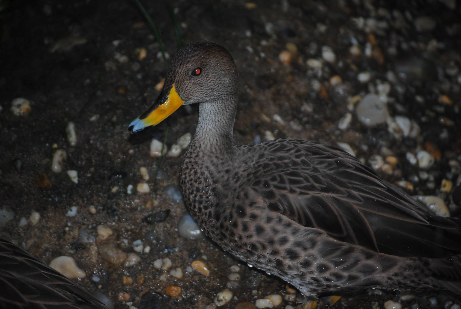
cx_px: 230
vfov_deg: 14.1
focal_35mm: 98
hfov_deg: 20.9
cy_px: 154
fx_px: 1250
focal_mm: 65
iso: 200
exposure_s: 1/60
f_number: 4.2
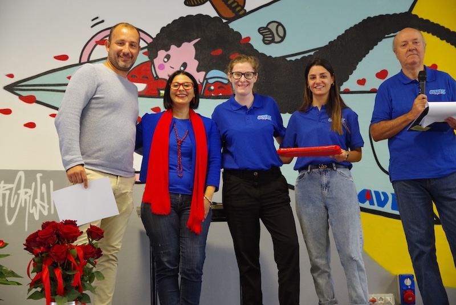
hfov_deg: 34.5
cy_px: 152
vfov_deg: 23.4
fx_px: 735
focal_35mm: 58
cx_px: 228
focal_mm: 58
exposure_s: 1/80
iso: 3200
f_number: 4
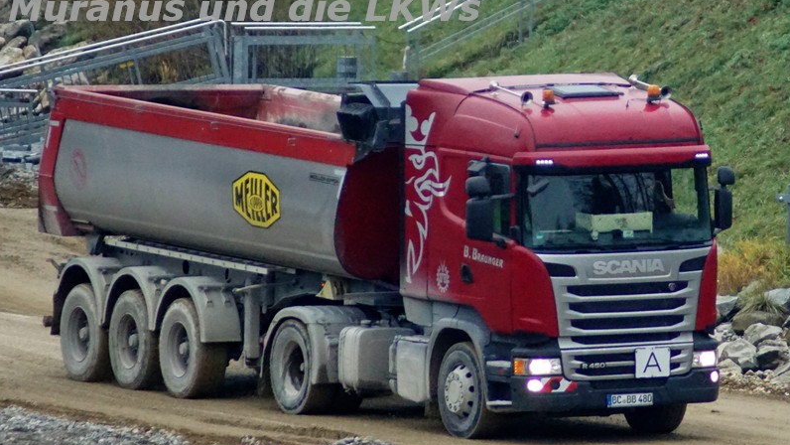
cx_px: 395
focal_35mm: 474
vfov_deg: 2.6
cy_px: 229
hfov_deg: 4.6
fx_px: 9931
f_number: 5.6
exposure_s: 1/1000
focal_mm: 300
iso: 3200
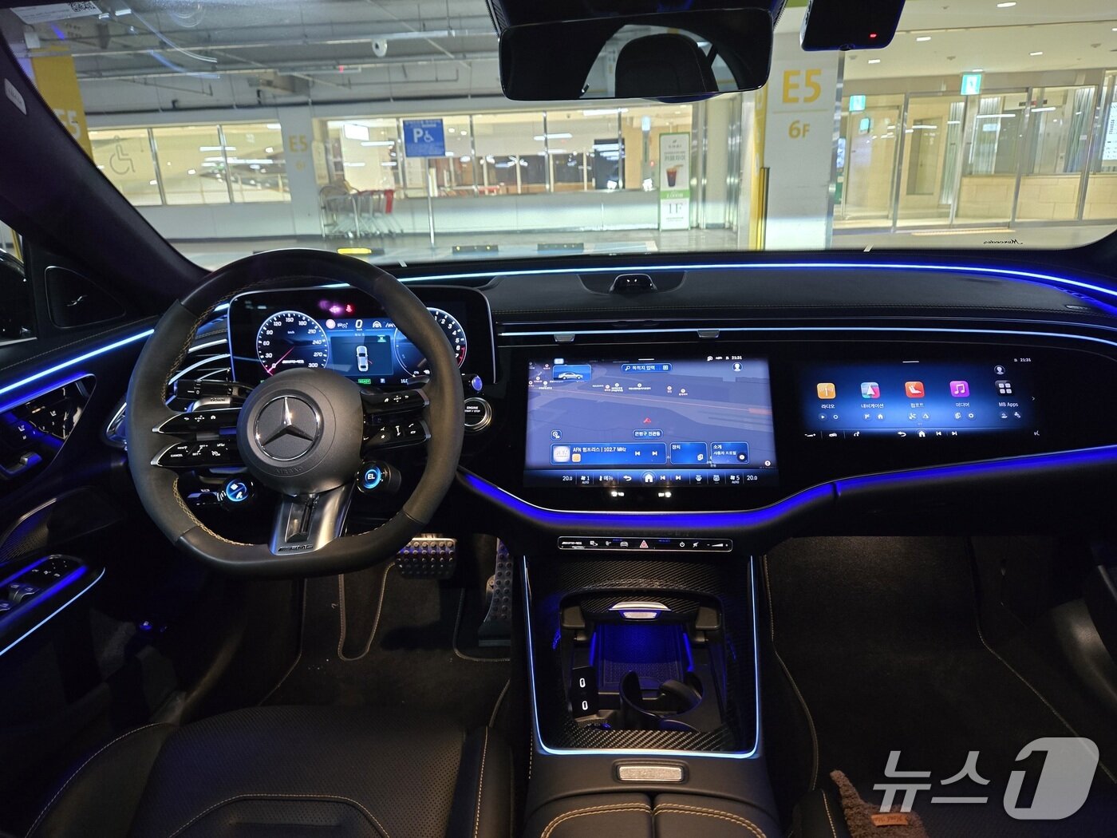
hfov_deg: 73.9
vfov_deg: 58.9
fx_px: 742
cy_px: 419
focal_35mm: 23
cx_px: 558
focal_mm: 5.4
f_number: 1.8
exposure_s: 1/36
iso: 800
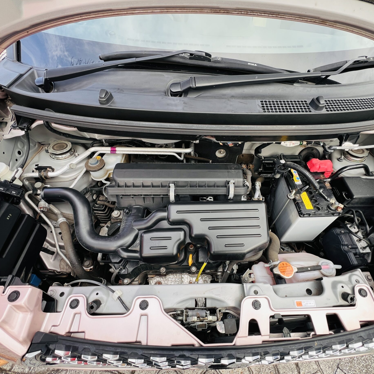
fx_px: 196
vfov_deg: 87.4
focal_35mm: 16
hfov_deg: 87.2
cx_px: 206
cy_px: 190
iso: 40
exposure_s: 1/99
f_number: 1.8
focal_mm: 1.57
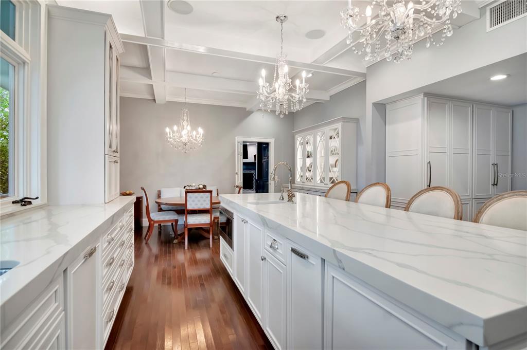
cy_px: 175
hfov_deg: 92.5
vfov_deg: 69.6
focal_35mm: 17
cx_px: 264
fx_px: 252
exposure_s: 1/30
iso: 1000
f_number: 7.1
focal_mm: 11.5
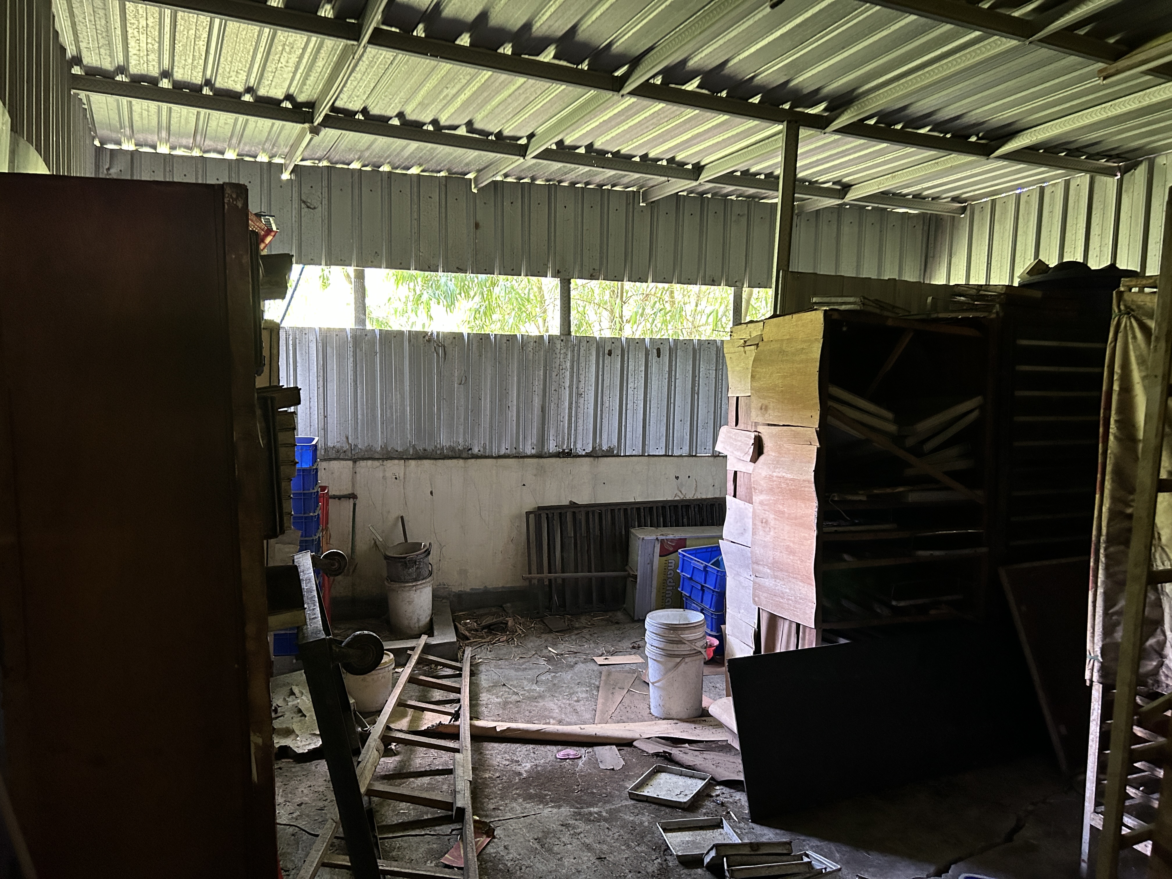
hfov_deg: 67.3
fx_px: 880
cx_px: 586
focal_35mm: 26
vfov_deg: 53.1
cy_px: 440
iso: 500
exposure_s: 1/60
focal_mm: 5.7
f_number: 1.5
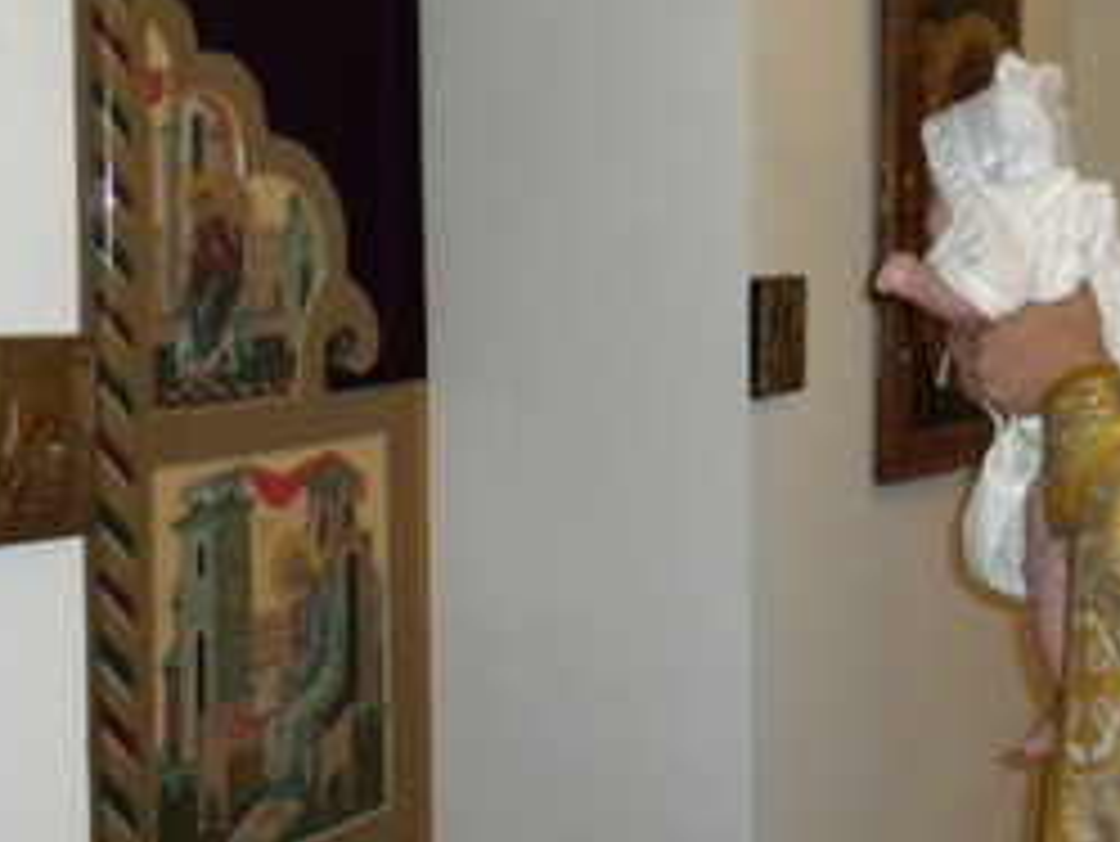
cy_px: 239
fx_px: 2169
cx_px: 958
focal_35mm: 67
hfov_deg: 28.1
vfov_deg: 21.8
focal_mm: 6.6
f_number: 3.5
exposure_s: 1/30
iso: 400
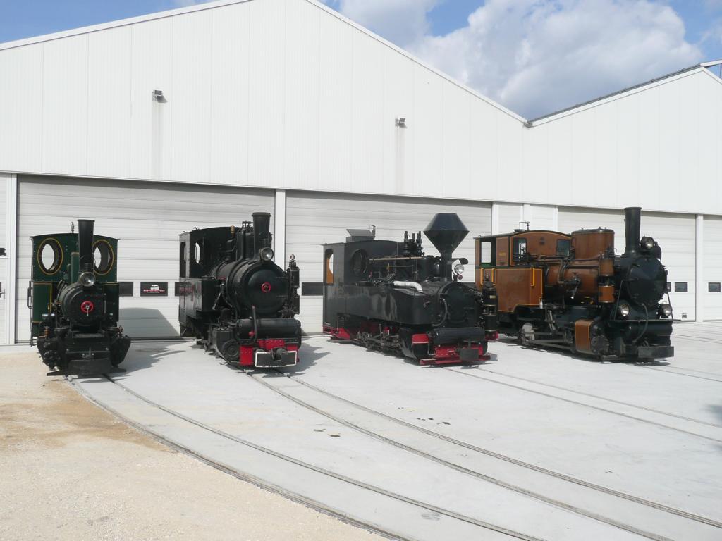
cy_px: 270
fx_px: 647
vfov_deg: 45.4
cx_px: 361
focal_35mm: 31
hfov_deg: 58.4
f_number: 8
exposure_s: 1/250
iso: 100
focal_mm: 4.6
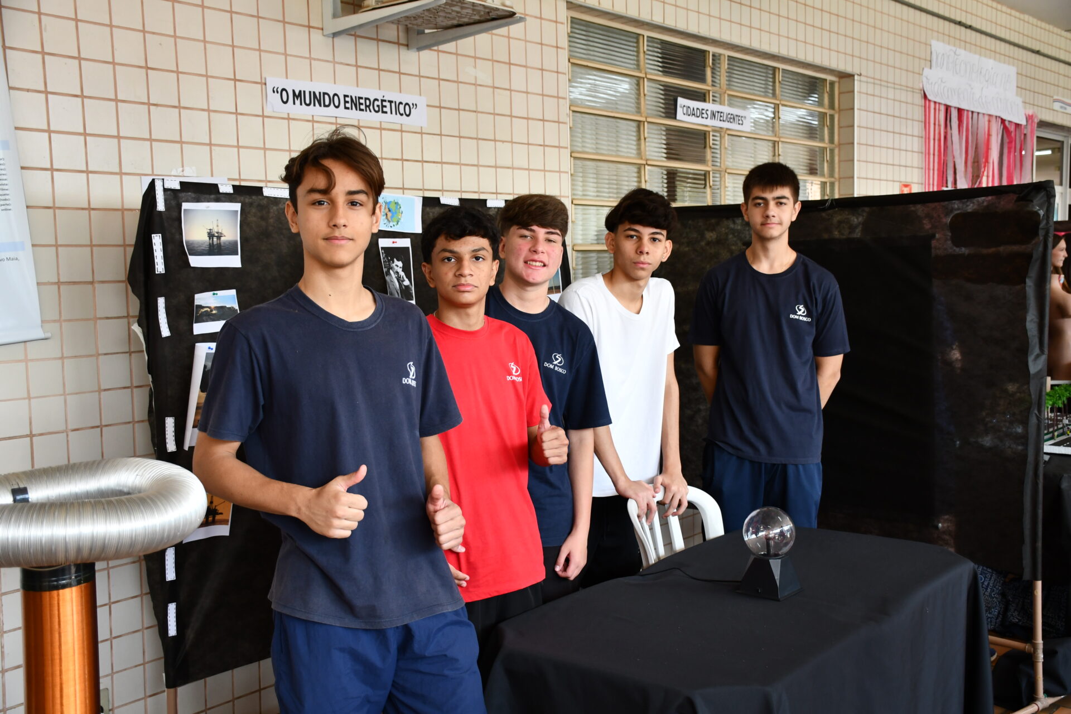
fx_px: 1160
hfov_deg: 49.6
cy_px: 357
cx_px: 536
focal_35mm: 39
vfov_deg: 34.2
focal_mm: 26
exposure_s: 1/250
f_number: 3.8
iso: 720
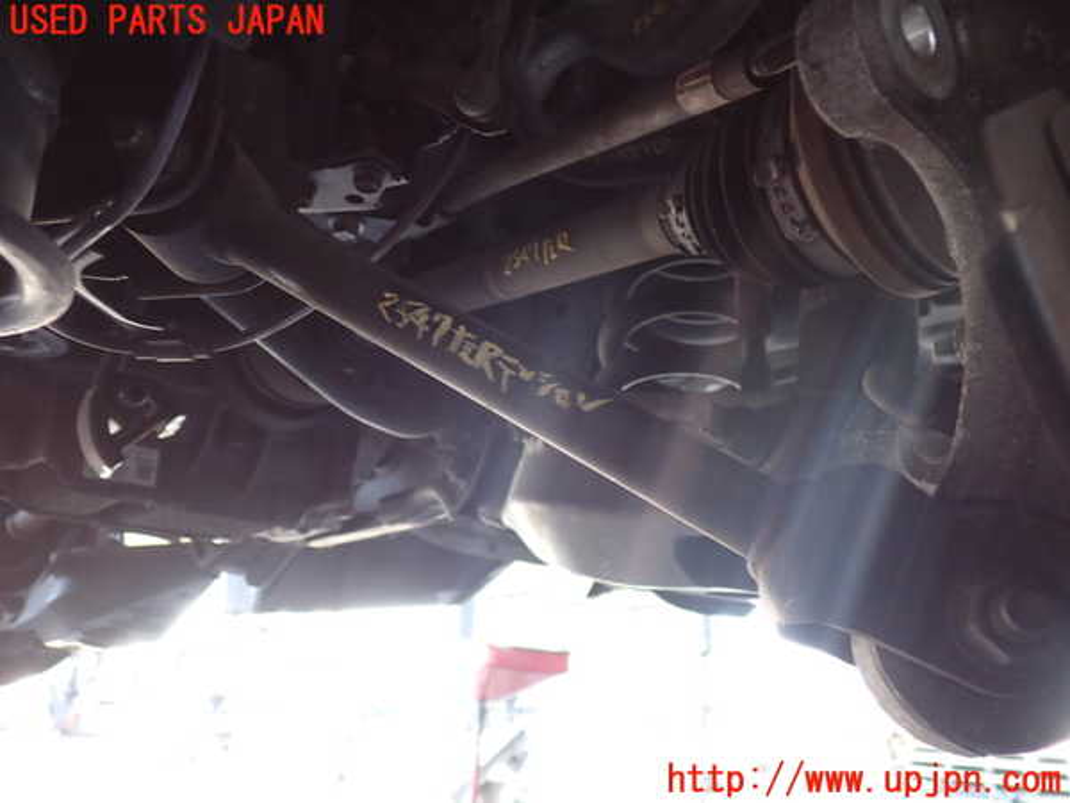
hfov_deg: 60.0
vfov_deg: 46.8
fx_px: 927
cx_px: 535
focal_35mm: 30
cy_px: 402
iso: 200
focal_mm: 5.4
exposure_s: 1/40
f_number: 2.3
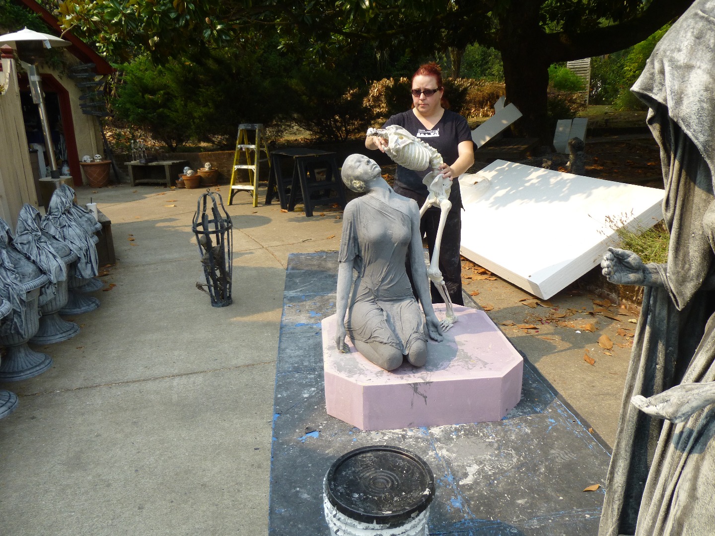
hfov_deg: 69.4
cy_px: 268
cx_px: 358
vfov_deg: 54.9
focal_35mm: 25
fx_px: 516
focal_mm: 4.5
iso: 100
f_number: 3.1
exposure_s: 1/500
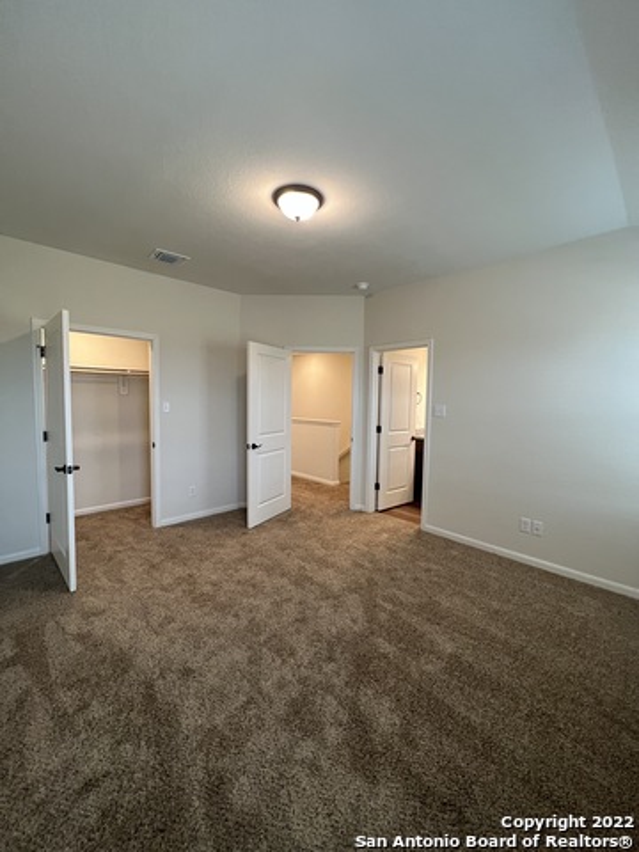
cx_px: 320
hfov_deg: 89.9
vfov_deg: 106.2
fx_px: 320
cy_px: 426
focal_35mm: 13
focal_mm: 1.57
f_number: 1.8
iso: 250
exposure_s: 1/60
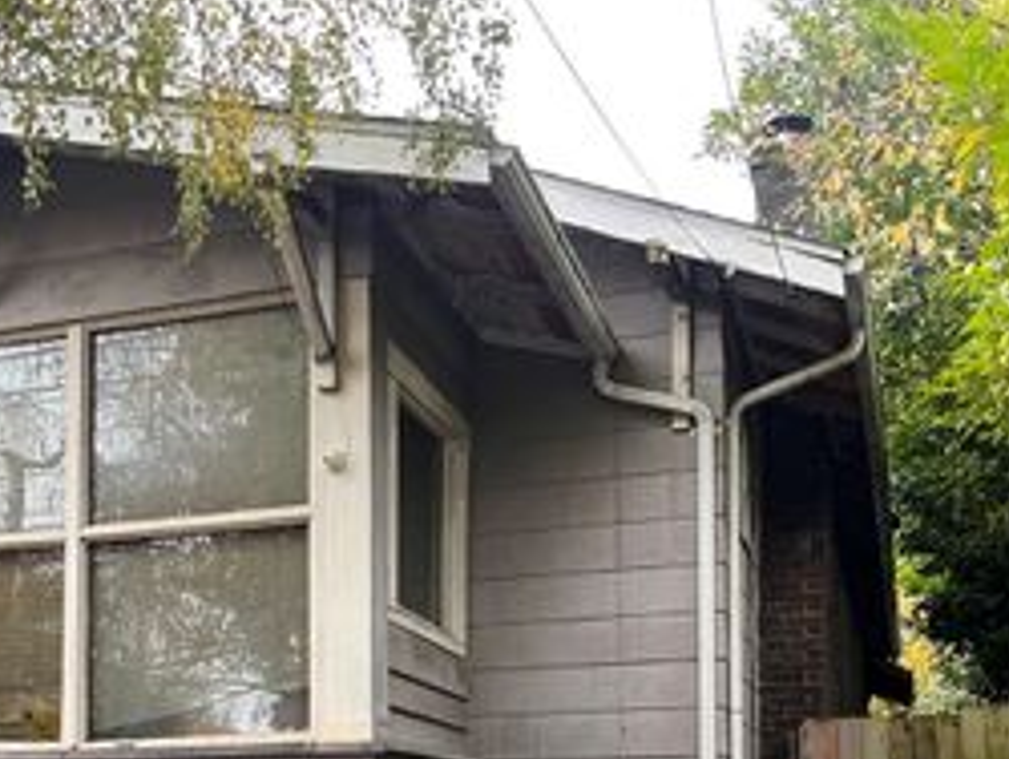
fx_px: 1517
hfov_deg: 36.5
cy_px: 741
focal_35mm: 52
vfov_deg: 26.7
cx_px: 363
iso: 125
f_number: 1.6
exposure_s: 1/121
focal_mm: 5.1
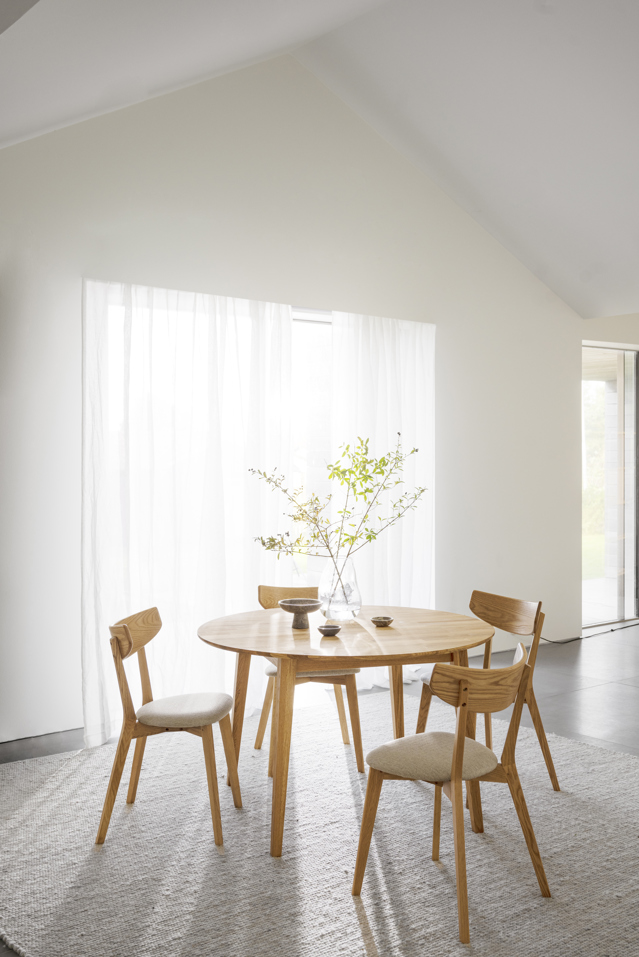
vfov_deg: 50.7
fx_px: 1011
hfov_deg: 35.1
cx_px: 320
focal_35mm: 38
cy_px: 478
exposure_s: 1/30
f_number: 5.6
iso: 160
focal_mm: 38
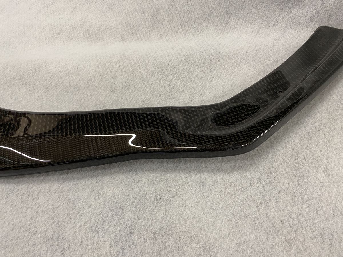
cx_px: 172
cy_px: 128
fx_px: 258
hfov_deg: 67.3
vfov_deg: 53.1
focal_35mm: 26
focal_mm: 4.25
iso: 100
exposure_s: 1/50
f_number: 1.8
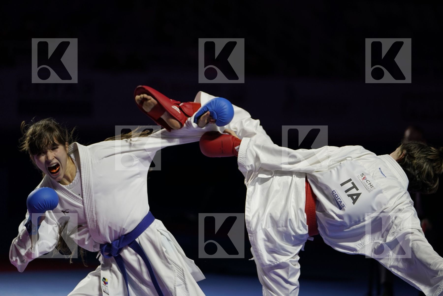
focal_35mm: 140
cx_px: 222
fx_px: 1723
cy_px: 148
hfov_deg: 14.7
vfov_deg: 9.8
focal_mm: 140
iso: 1000
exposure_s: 1/1000
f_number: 2.8
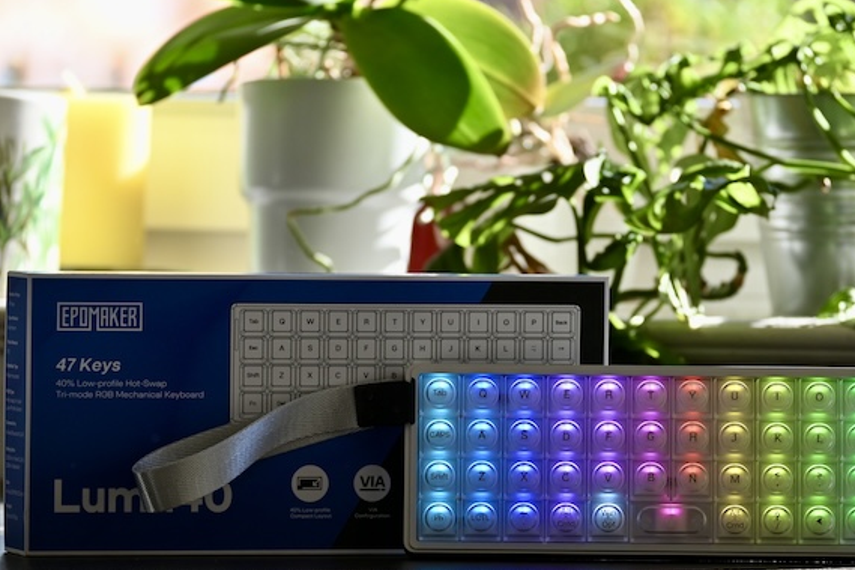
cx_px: 431
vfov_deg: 4.7
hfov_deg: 7.0
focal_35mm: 295
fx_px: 7004
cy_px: 332
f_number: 5.3
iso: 220
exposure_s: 1/250
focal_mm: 140
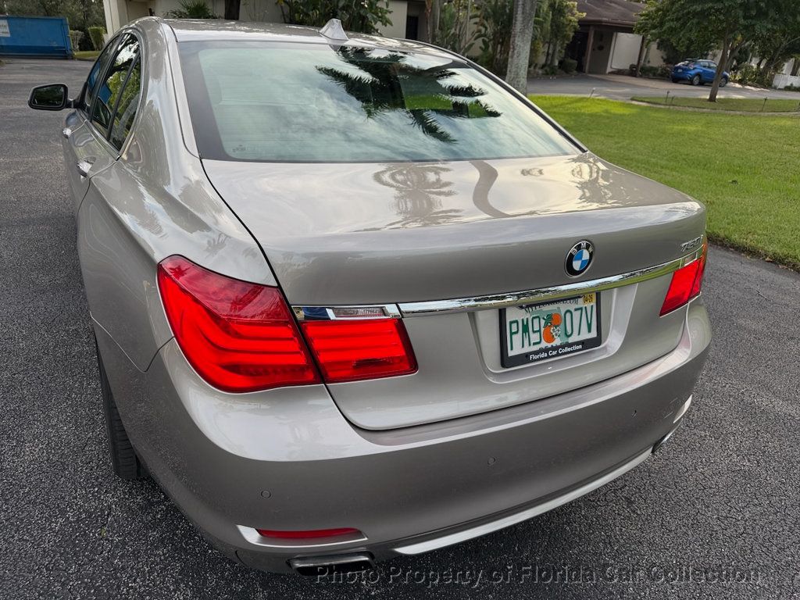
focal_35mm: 24
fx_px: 555
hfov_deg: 71.6
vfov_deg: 56.8
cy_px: 300
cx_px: 400
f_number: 1.78
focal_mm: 6.76
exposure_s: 1/1091
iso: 80
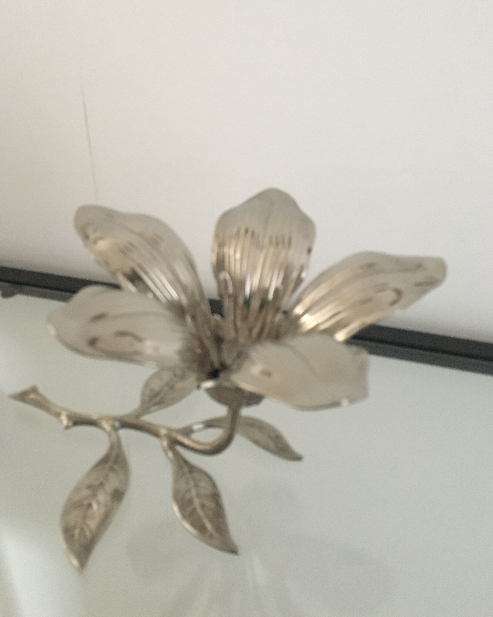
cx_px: 221
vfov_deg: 51.4
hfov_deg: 42.2
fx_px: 638
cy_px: 269
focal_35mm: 35
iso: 640
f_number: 2.2
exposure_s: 1/17
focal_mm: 4.15
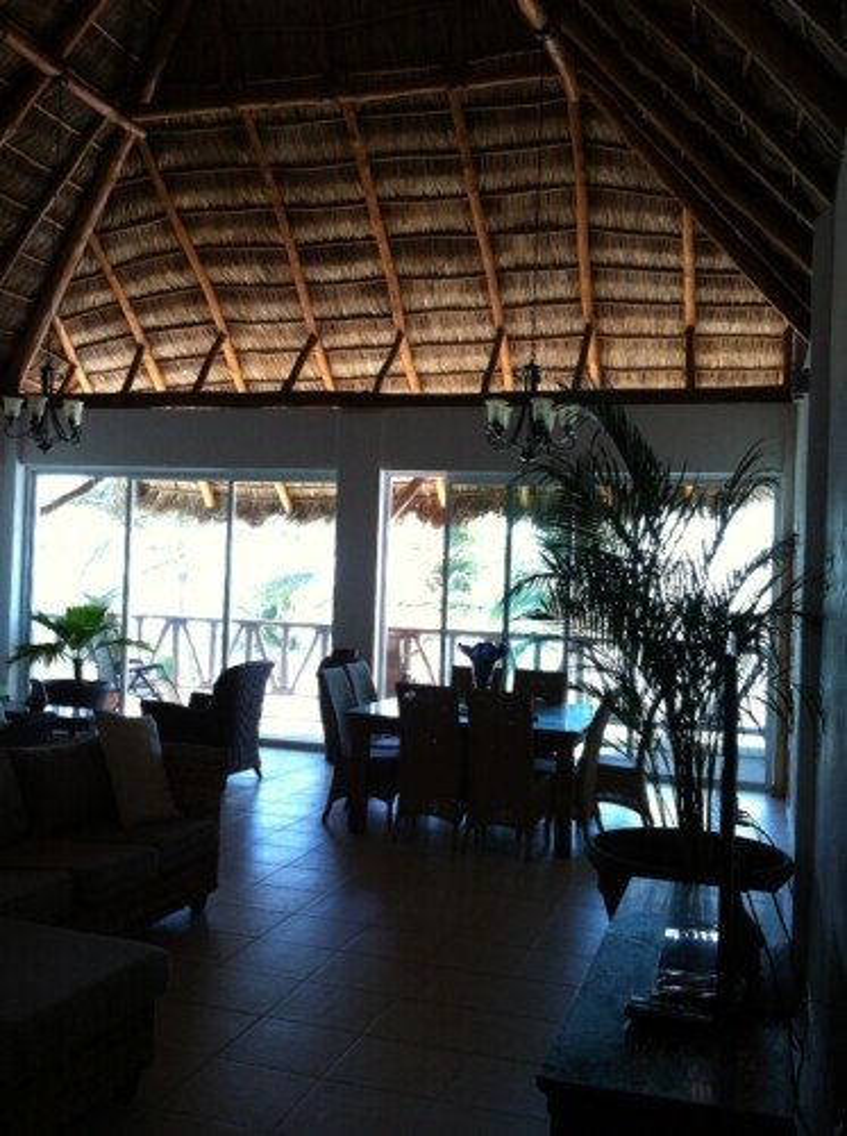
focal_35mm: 35
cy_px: 568
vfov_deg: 52.7
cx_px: 424
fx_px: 1146
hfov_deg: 40.6
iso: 125
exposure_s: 1/100
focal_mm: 3.85
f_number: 2.8
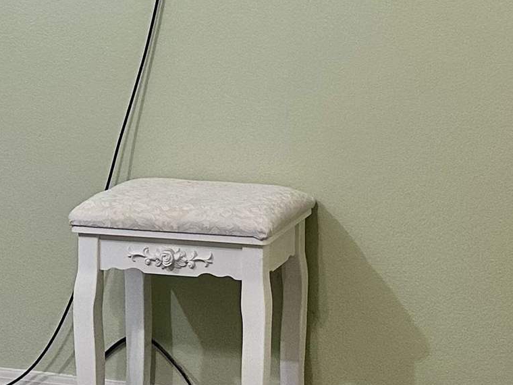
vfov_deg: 14.3
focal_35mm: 97
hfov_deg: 20.2
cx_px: 274
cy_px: -181
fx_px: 1438
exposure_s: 1/60
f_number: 1.78
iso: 250
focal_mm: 6.86
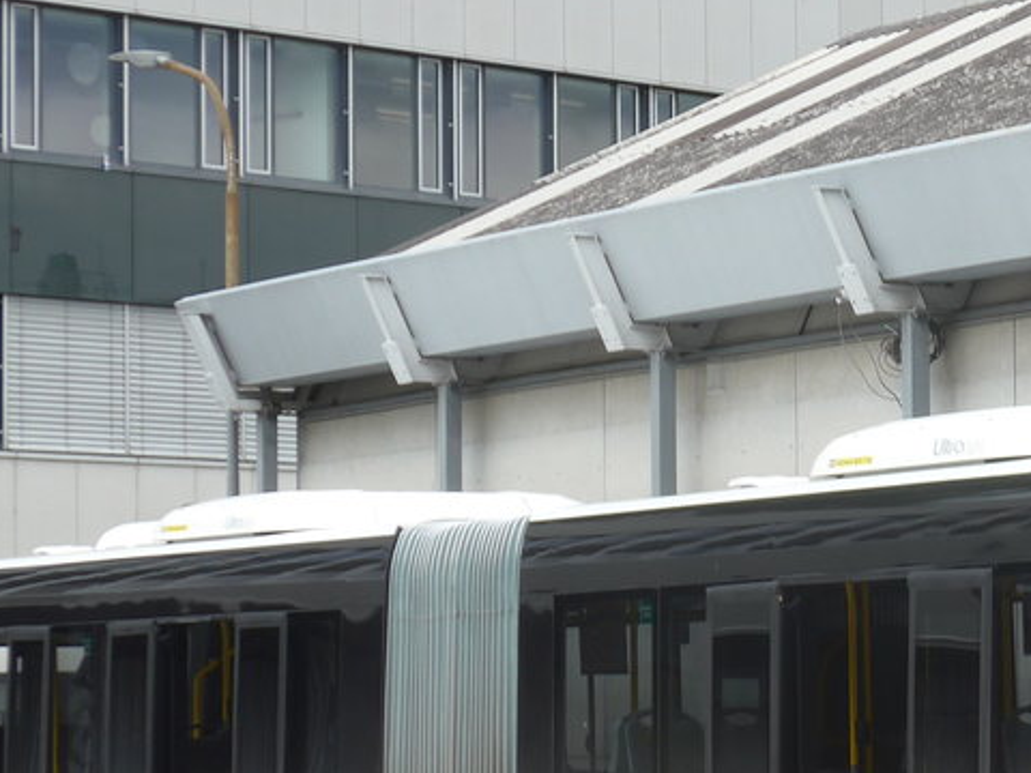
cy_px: 442
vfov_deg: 8.0
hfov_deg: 10.6
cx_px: 1033
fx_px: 5510
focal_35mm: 185
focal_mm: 15
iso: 80
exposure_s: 1/320
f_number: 4.2
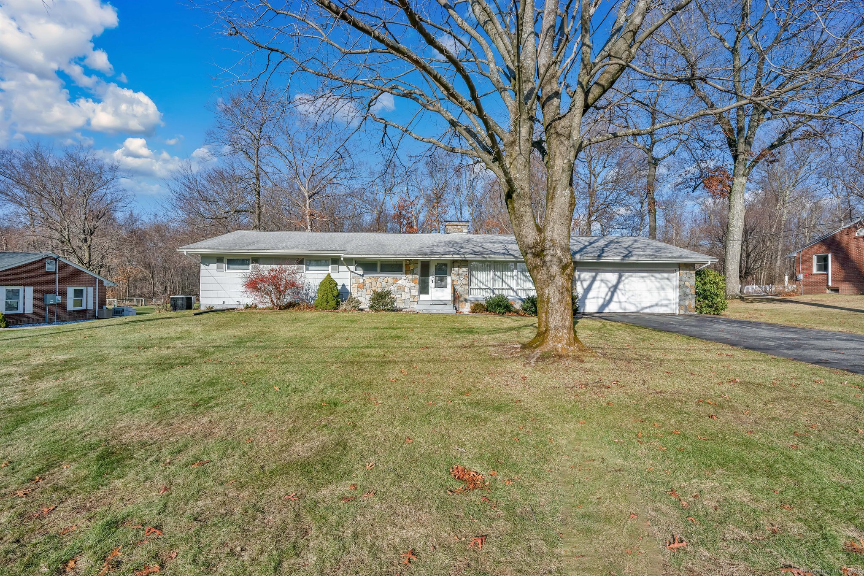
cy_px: 288
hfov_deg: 100.4
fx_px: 360
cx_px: 432
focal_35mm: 15
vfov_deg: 77.3
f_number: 9
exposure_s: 1/1250
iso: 500
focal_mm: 15
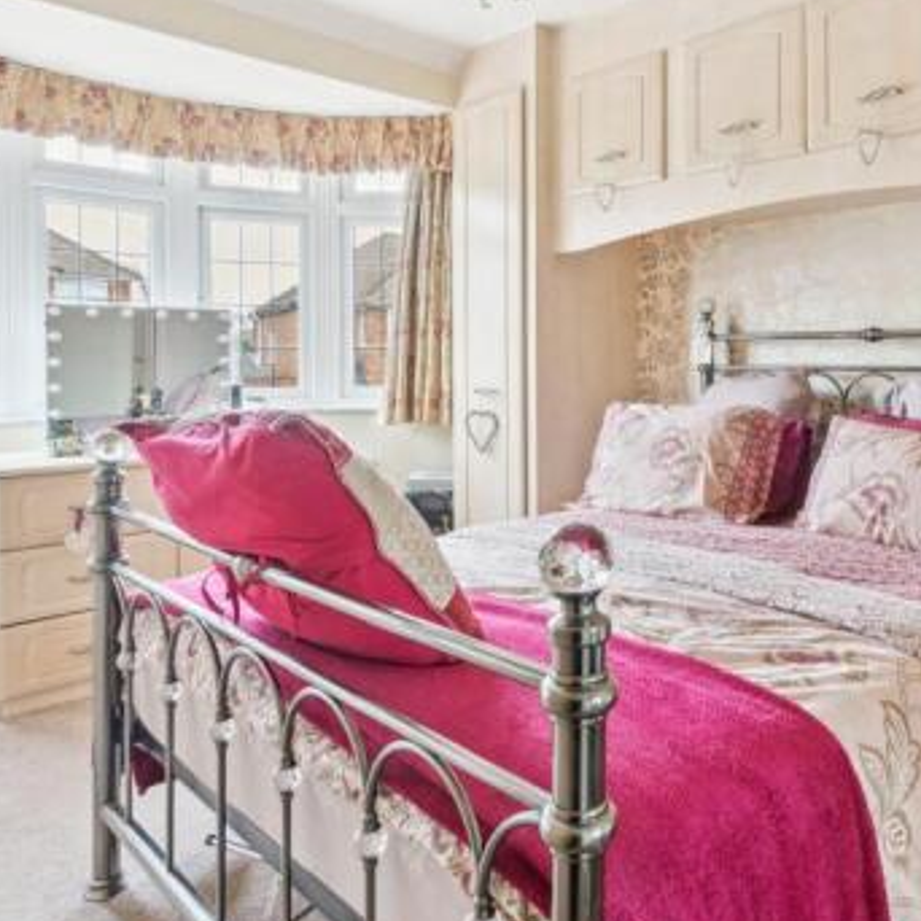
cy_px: 384
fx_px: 783
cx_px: 687
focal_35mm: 26
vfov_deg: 60.6
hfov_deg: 57.9
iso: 640
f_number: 8
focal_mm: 16
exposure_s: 1/15
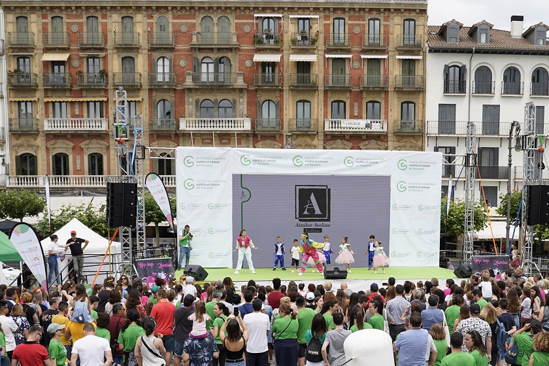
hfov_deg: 39.1
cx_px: 371
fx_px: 762
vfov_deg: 26.2
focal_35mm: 50
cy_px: 326
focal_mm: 28
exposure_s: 1/640
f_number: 5
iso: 125
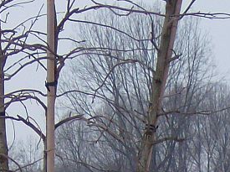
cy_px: 292
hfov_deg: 6.3
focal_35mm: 317
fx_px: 2102
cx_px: 99
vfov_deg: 4.6
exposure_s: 1/467
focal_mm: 14.1
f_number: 4.2
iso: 100
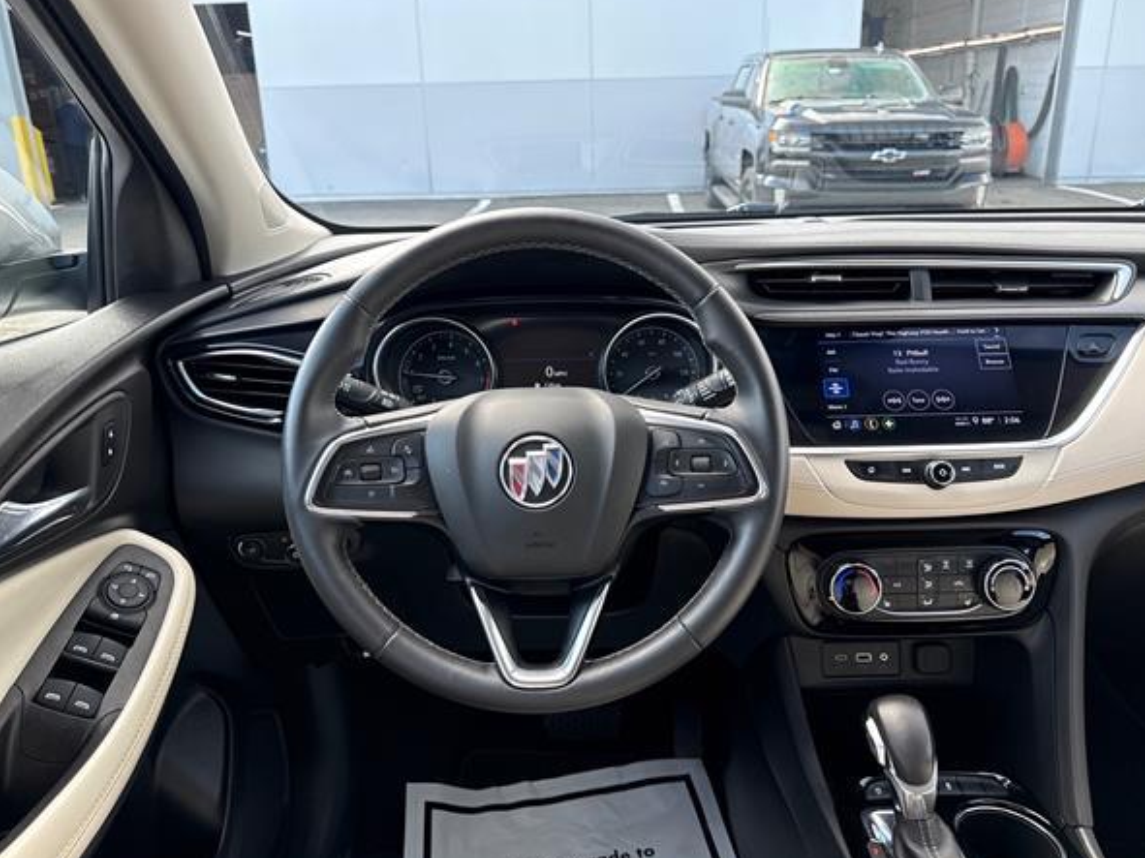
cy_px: 420
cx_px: 583
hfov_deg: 67.3
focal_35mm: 26
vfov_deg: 53.0
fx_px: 860
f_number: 1.78
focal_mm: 6.76
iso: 200
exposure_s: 1/146
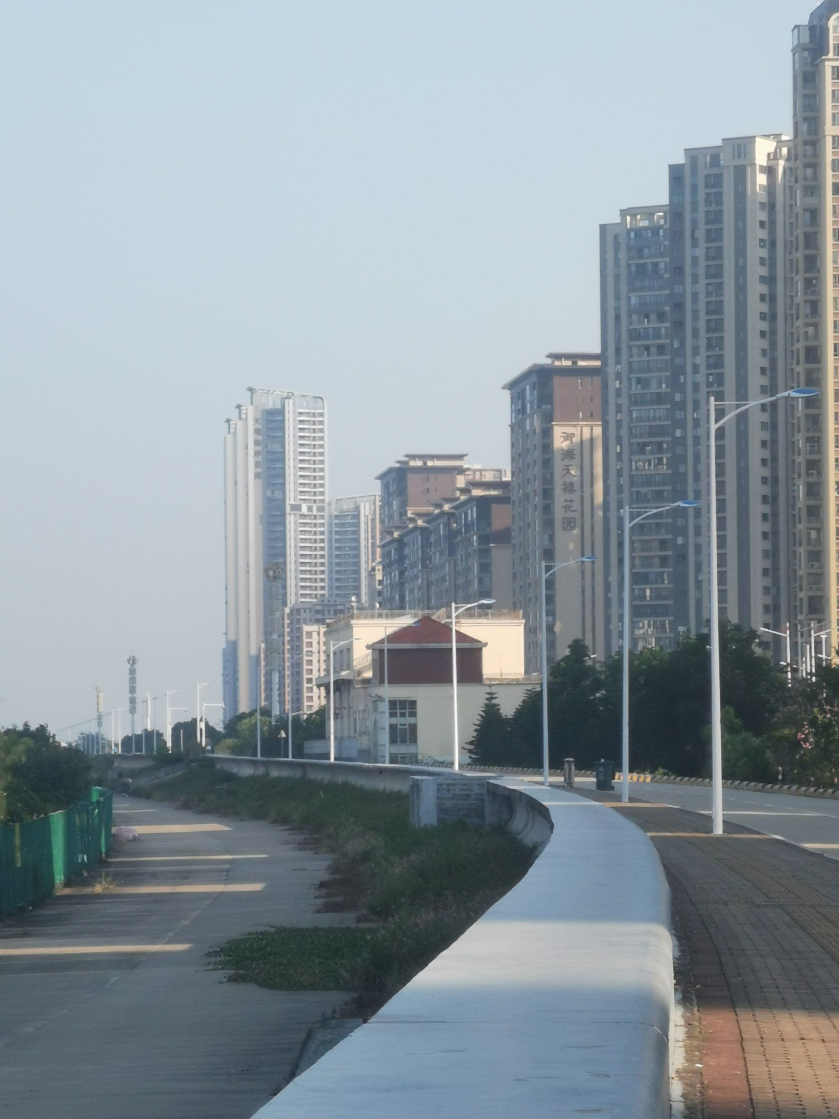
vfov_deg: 13.6
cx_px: 420
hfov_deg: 10.2
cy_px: 560
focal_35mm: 145
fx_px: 4686
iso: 50
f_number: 2.4
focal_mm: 7.48
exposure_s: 1/588
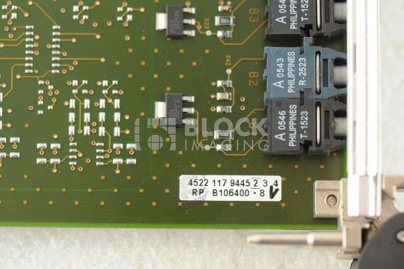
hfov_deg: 19.5
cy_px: 134
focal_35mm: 105
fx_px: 1177
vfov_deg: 13.0
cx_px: 202
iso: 1600
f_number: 8
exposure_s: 1/125
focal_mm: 105
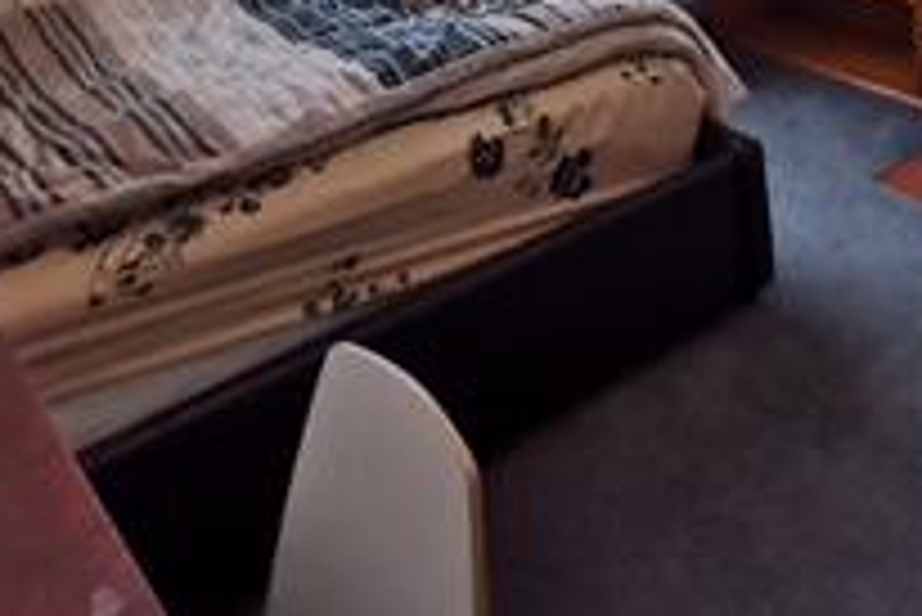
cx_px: 621
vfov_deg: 21.8
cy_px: -306
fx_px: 1333
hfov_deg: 37.7
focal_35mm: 52
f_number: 2.2
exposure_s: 1/50
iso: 160
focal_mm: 2.35
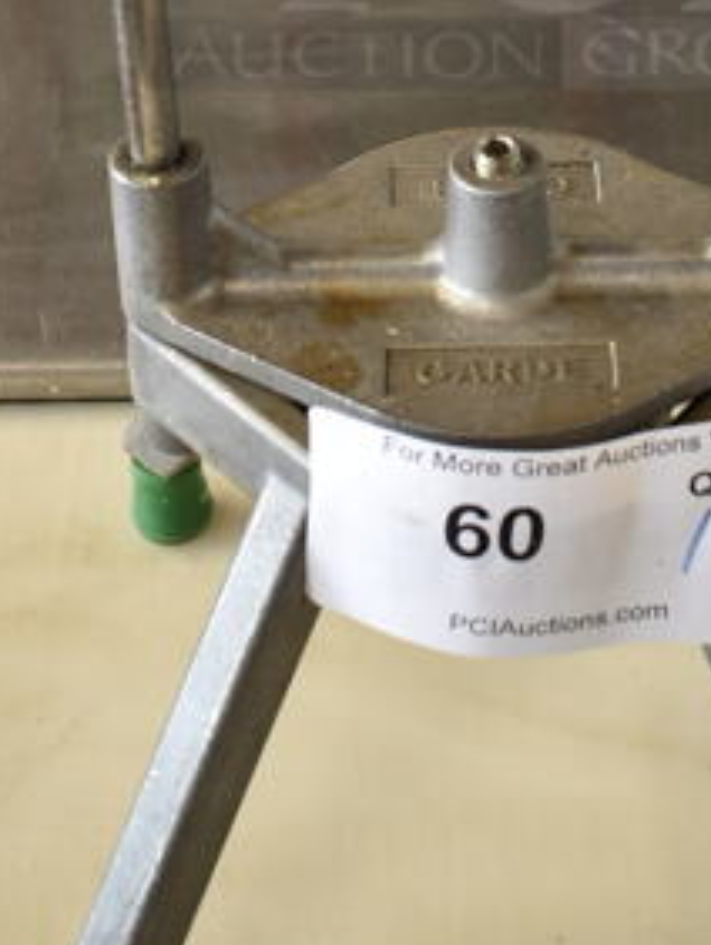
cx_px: 523
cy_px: -85
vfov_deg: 22.0
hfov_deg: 17.5
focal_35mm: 84
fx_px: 2297
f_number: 3.5
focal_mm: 18
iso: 400
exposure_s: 1/30
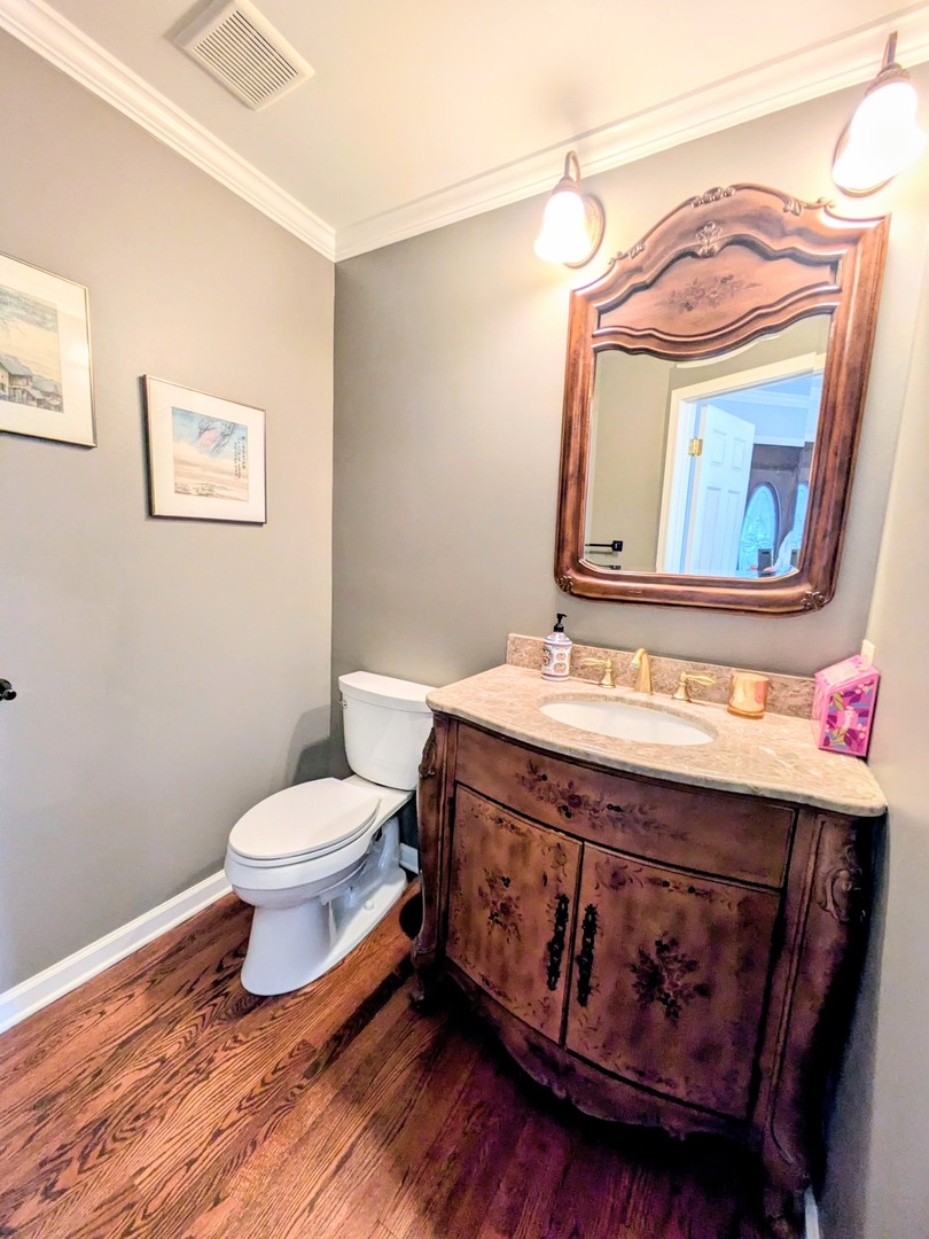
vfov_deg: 102.1
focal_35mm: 14
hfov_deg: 85.7
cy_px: 620
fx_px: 501
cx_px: 464
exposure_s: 1/24
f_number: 2.2
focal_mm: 1.83
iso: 140
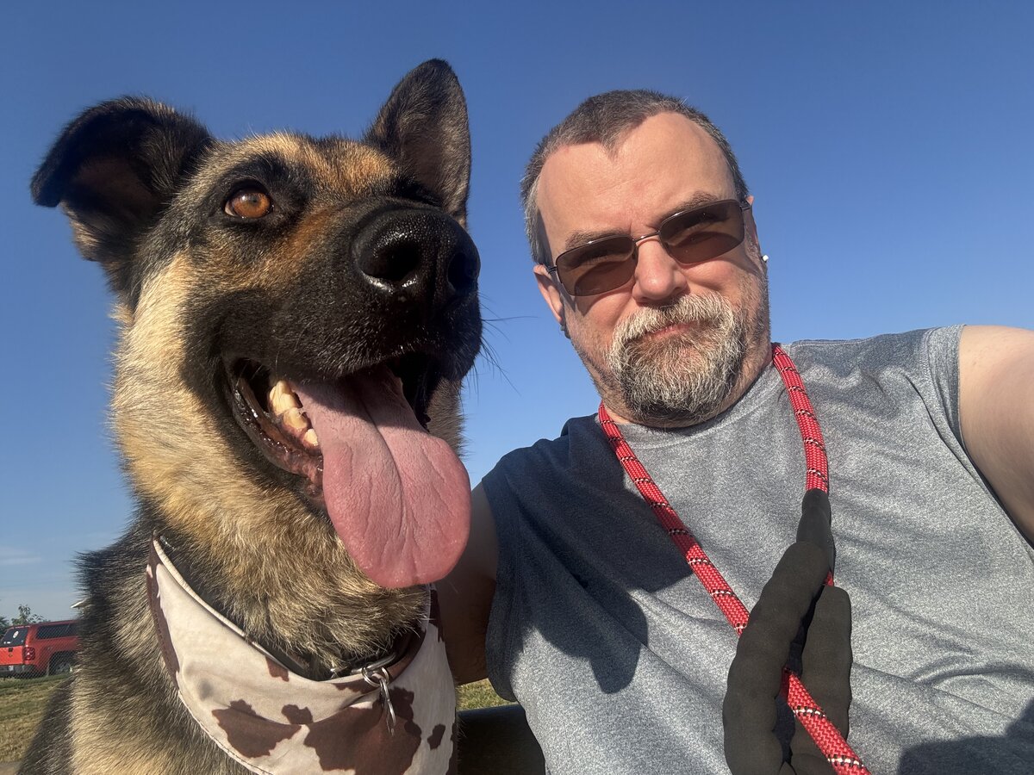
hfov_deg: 73.9
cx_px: 517
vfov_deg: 58.9
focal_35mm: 23
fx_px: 687
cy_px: 388
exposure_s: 1/1172
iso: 25
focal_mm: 2.69
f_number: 1.9
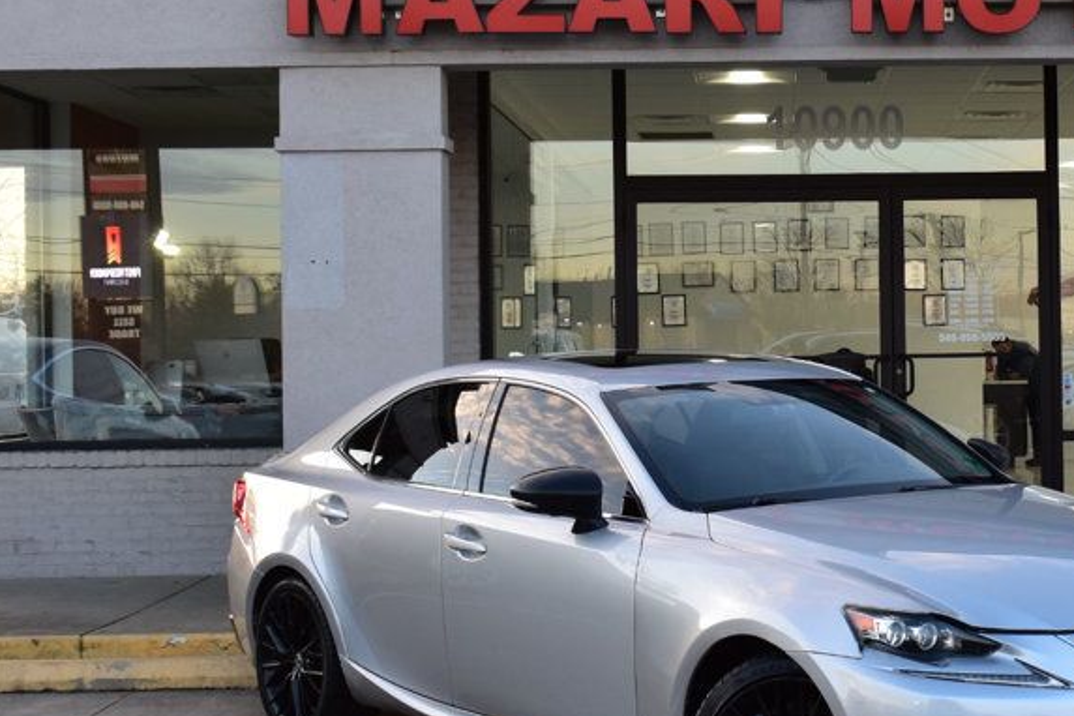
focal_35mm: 75
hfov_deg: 26.3
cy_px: 334
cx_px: 922
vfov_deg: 18.2
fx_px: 2237
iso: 400
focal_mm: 28
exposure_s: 1/60
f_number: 8
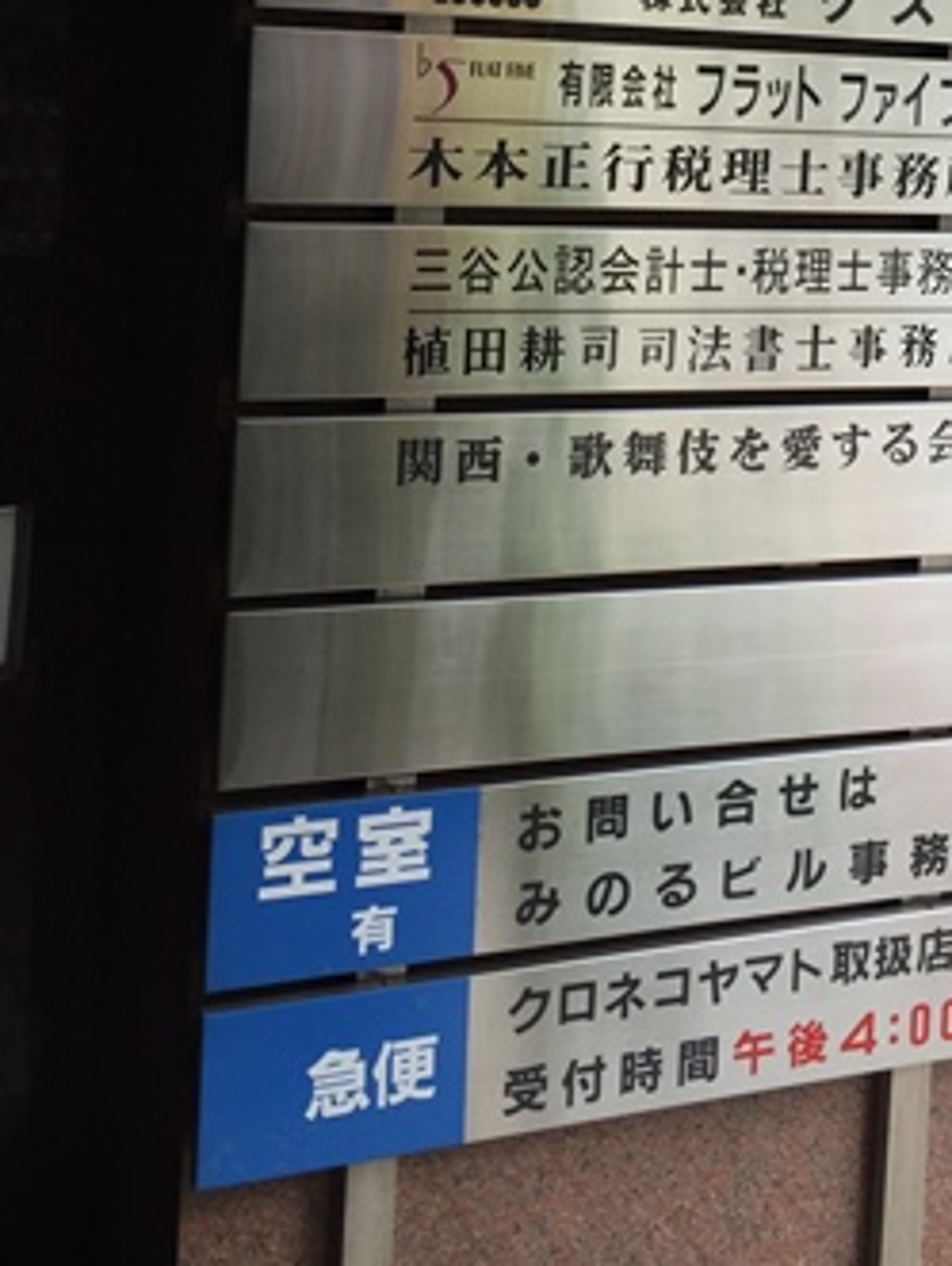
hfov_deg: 26.1
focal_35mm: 56
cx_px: 585
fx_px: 2050
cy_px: 130
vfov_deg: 32.6
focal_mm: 4.15
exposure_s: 1/299
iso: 32
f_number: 2.2
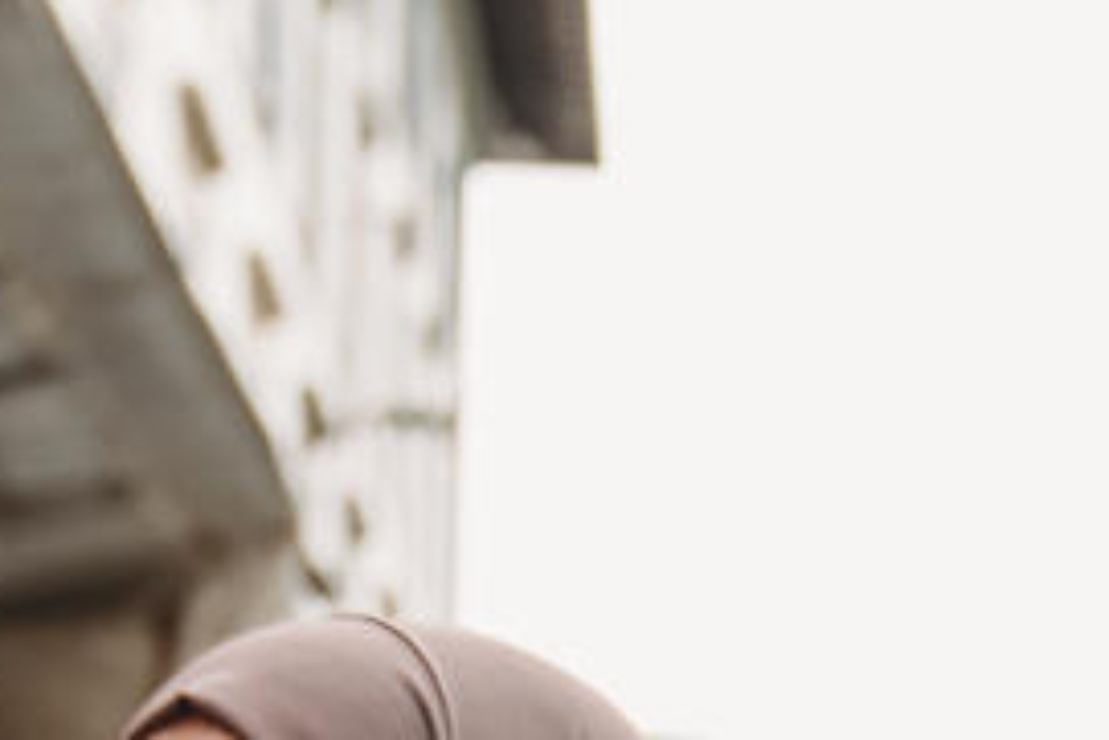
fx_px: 4777
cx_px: 741
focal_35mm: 155
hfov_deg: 13.2
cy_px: 1799
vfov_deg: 8.1
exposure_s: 1/250
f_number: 2.8
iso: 200
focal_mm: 30
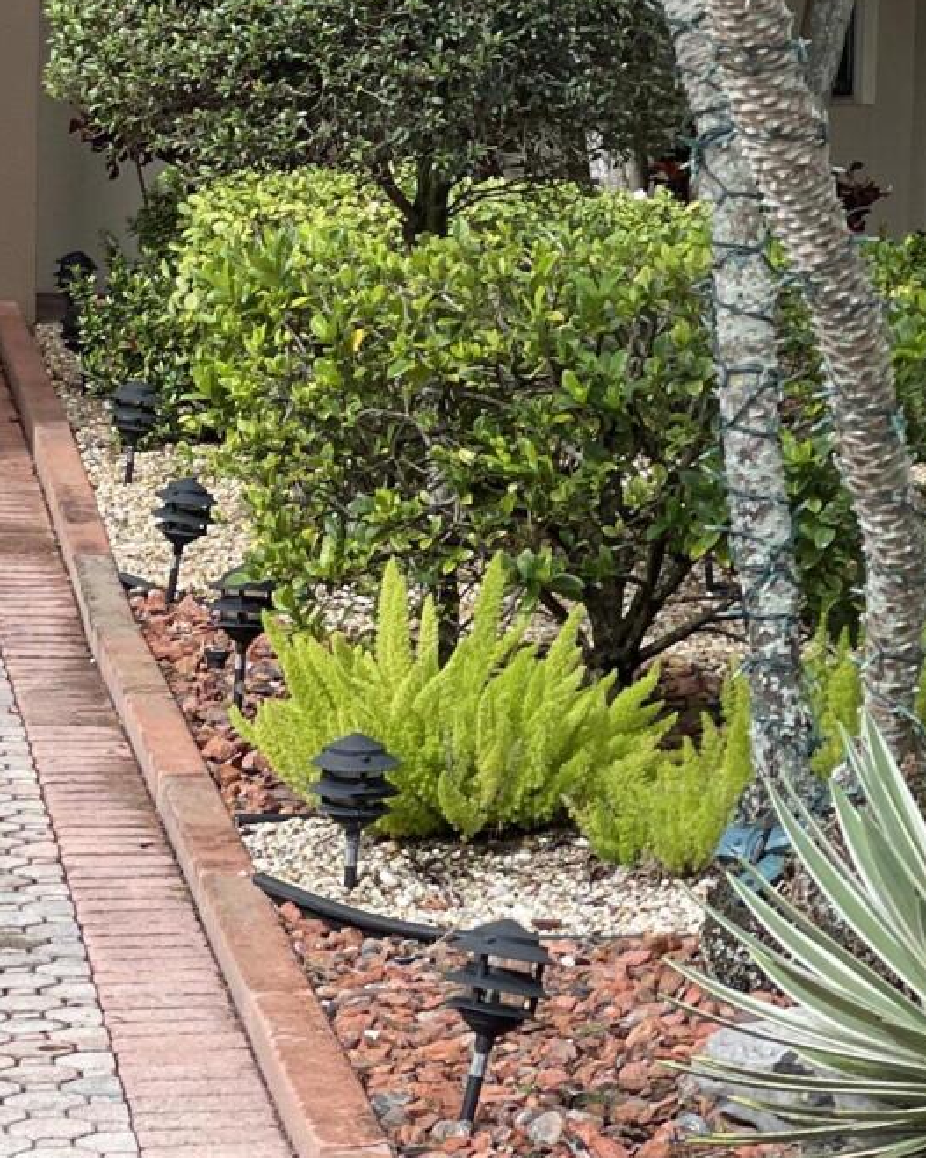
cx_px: 977
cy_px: 385
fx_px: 5277
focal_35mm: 154
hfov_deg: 9.9
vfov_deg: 12.5
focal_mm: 6
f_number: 2
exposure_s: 1/675
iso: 32
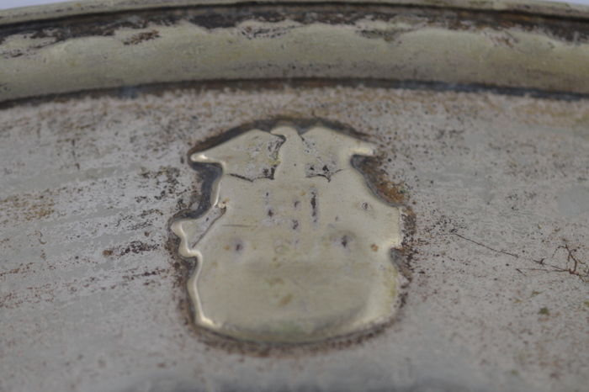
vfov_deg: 15.2
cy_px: 196
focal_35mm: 90
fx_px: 1472
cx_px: 294
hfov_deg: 22.6
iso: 400
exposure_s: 1/125
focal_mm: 60
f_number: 3.2
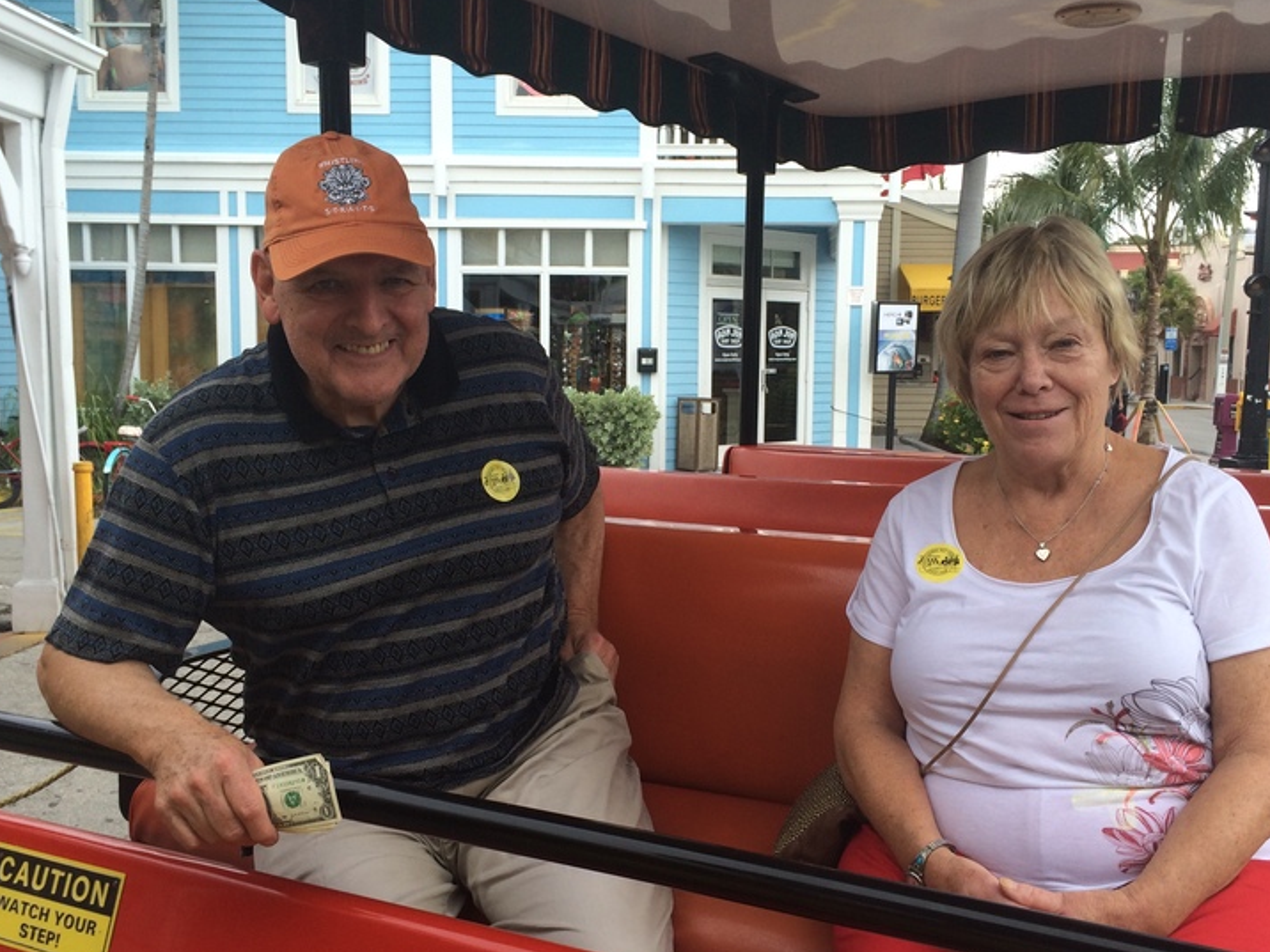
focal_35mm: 38
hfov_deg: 49.0
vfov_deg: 37.7
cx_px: 664
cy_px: 502
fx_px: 1394
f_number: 2.2
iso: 32
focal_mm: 4.12
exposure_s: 1/287
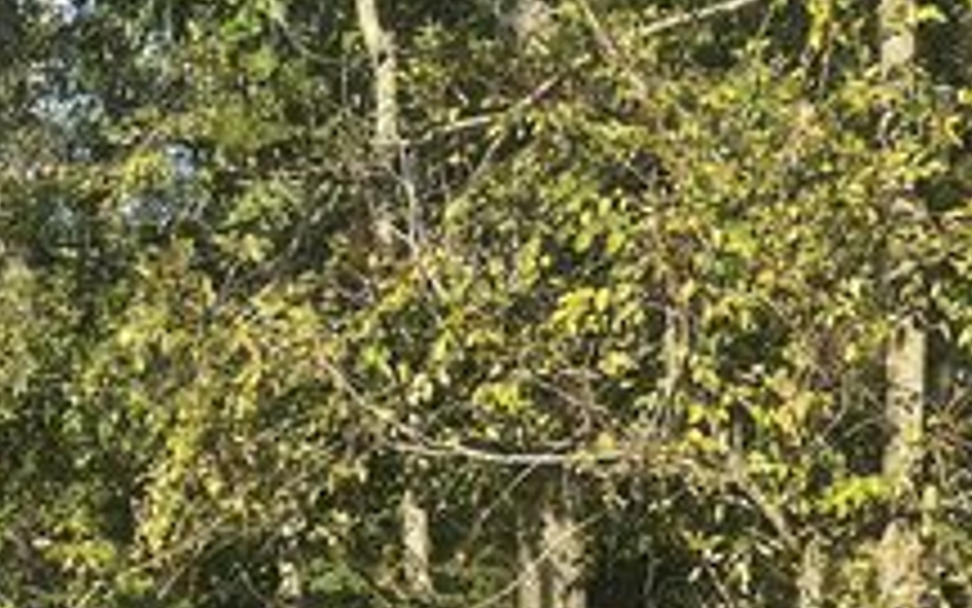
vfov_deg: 10.8
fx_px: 3126
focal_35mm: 118
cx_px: 14
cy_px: 790
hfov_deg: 17.3
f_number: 1.78
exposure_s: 1/1453
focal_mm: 6.86
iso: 80
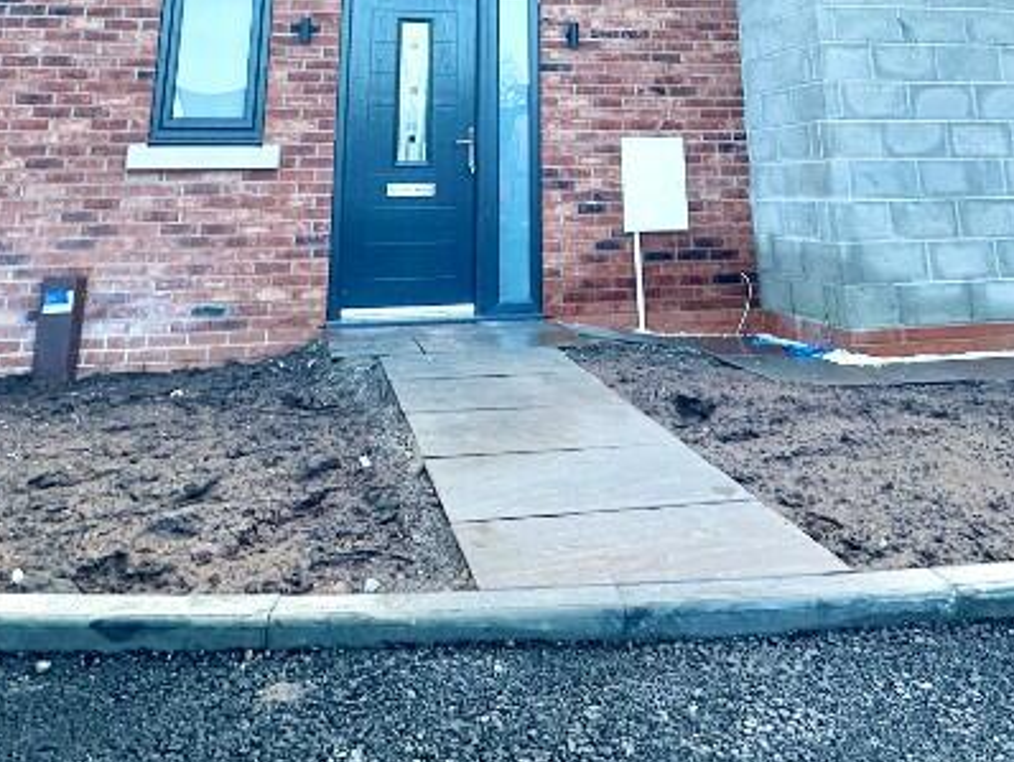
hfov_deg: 51.3
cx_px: 538
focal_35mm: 36
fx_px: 1055
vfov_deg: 32.4
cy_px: -166
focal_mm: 2.22
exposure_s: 1/500
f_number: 2.2
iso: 40
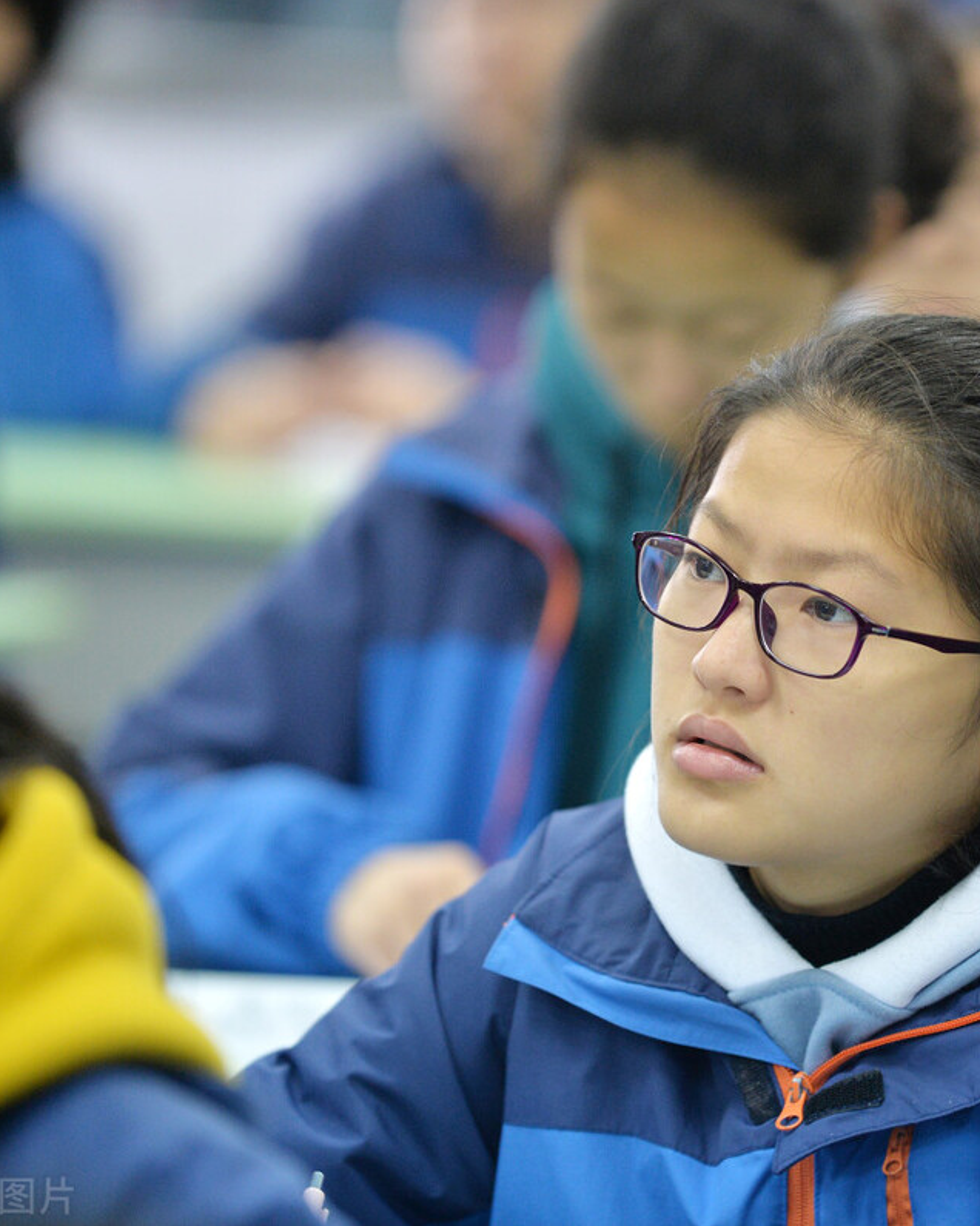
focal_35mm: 283
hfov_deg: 5.5
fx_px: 10268
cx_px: 834
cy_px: 614
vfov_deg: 6.8
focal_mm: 200
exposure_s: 1/160
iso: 1600
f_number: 3.2
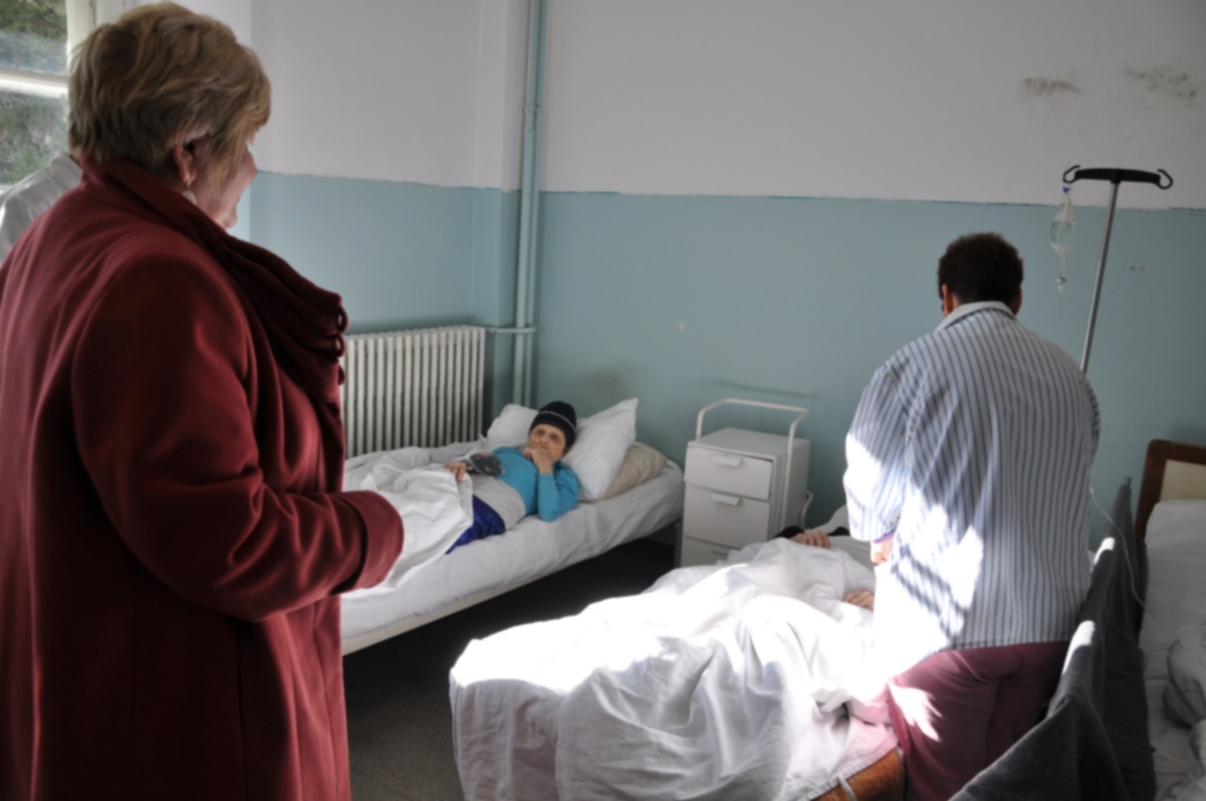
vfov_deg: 47.8
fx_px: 903
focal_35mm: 27
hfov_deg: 67.4
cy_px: 400
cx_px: 603
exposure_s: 1/125
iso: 200
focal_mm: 18
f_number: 5
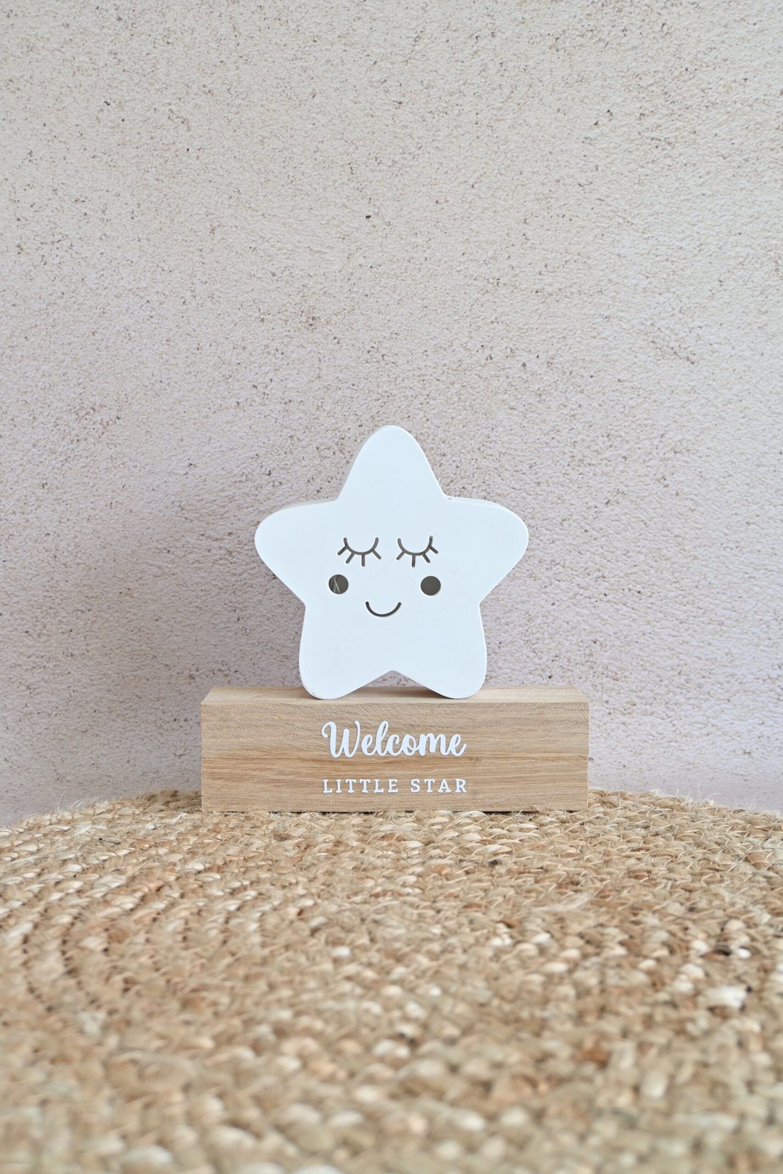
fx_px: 1199
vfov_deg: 52.2
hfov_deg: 36.2
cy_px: 587
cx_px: 392
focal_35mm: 37
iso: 250
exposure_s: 1/40
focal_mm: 24.5
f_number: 5
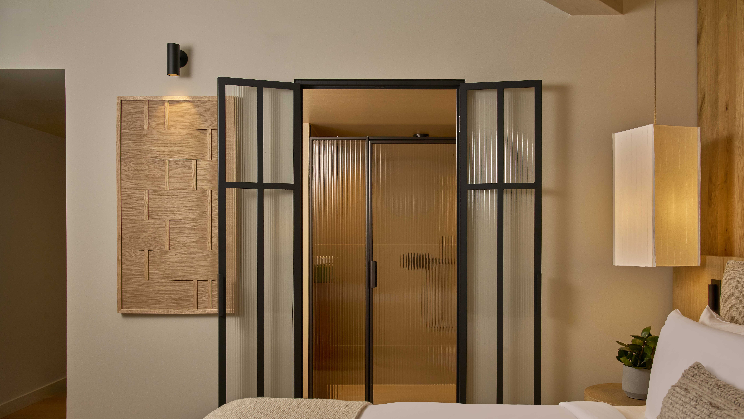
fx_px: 612
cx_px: 376
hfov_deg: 62.6
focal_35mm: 31
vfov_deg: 37.7
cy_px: 244
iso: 200
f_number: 11
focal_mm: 29
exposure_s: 1/25
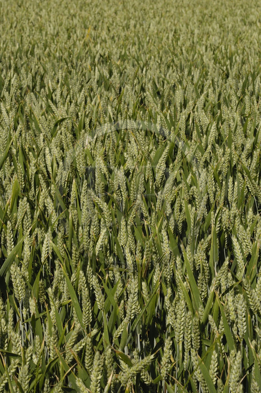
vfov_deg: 19.5
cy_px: 196
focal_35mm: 105
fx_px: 1145
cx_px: 130
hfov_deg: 13.0
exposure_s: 1/125
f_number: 12
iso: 100
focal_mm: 70
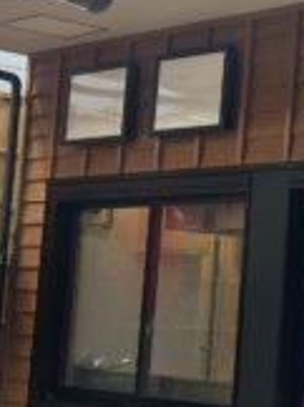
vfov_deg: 19.1
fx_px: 1209
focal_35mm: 103
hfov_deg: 13.7
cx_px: 420
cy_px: 148
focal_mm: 4.2
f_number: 1.6
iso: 32
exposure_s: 1/409
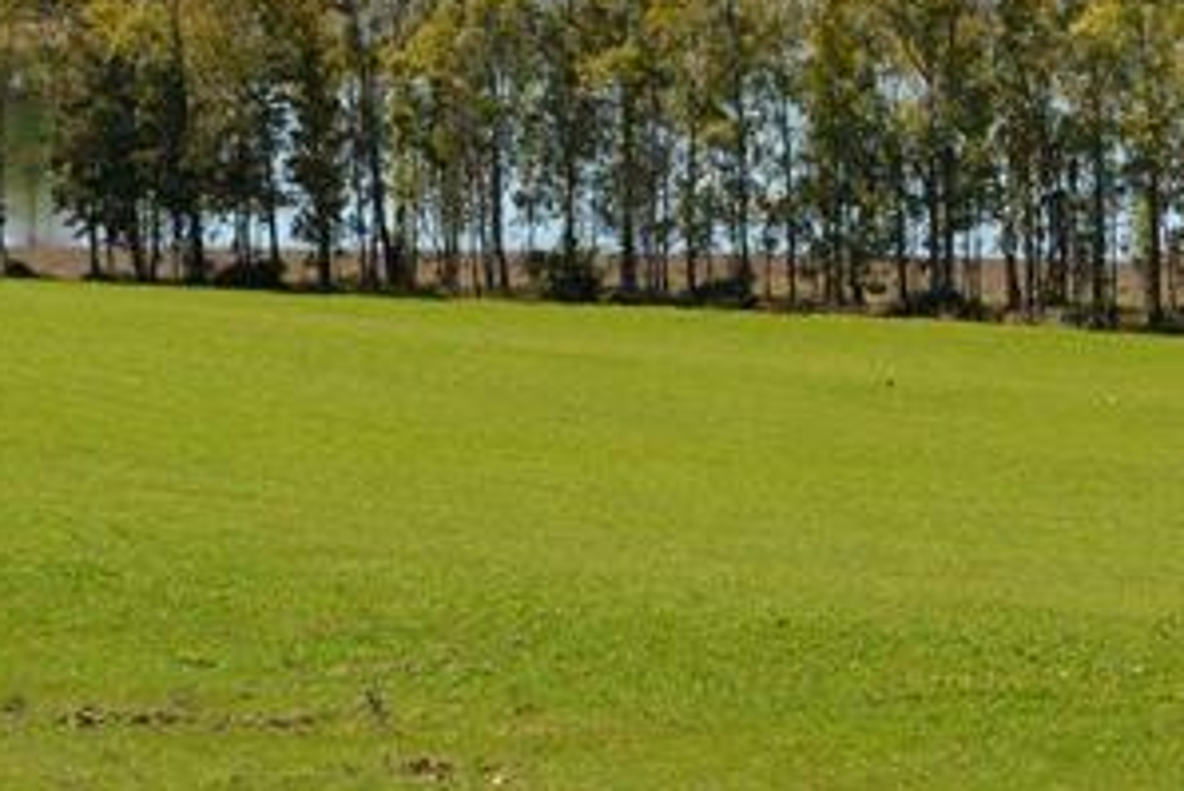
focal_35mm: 221
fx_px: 7283
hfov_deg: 9.2
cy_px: -113
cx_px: 1438
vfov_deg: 6.2
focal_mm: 55
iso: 125
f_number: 8
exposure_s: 1/250
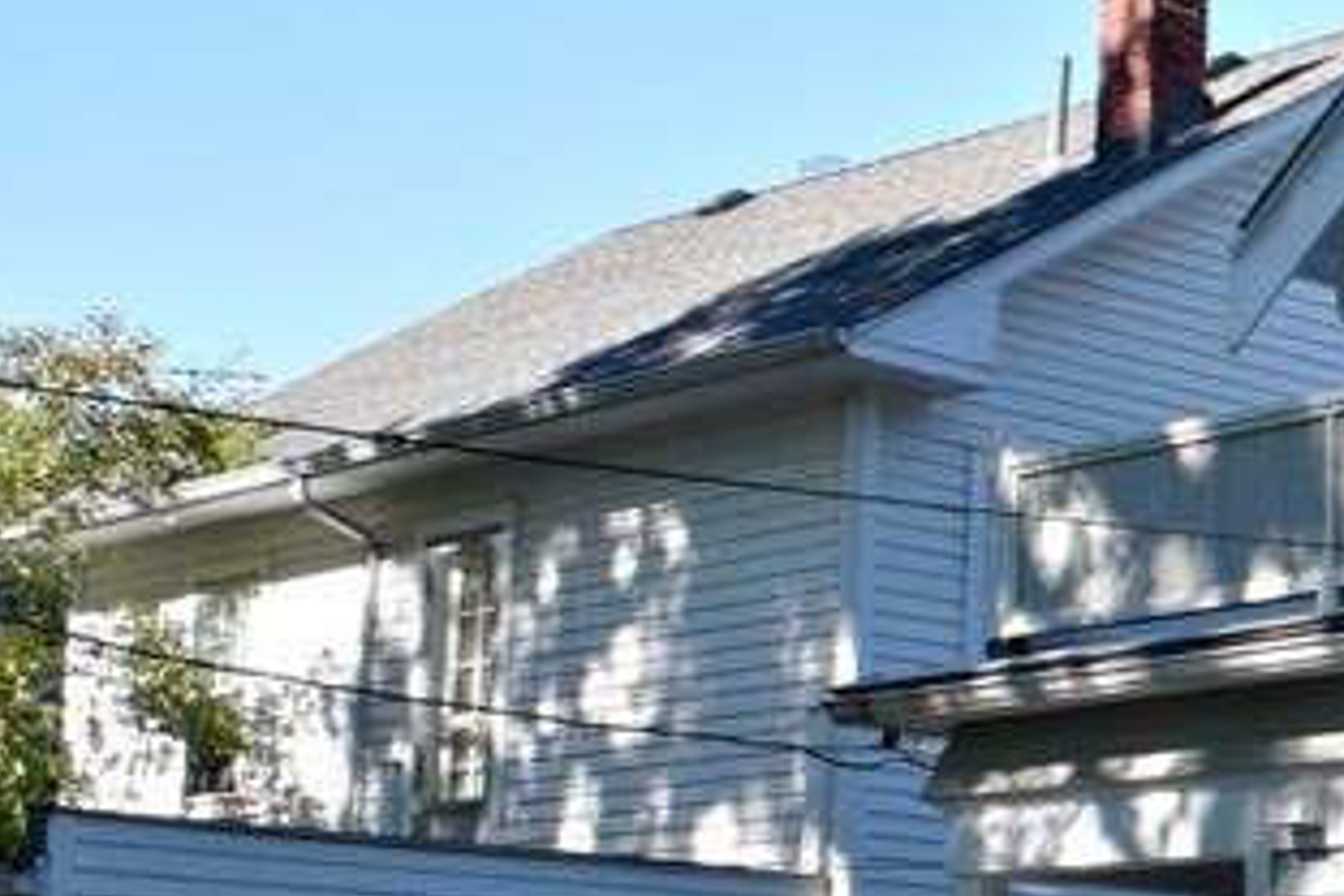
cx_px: 1766
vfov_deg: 14.5
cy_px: 612
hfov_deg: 19.9
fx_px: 3509
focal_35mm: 94
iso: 320
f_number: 8
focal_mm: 18
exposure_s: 1/250
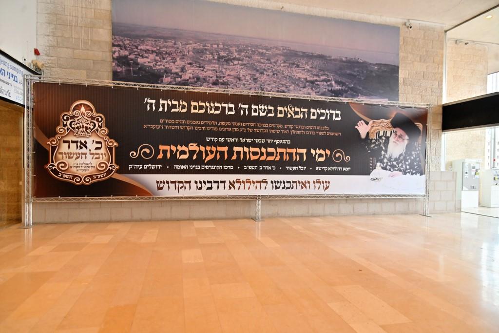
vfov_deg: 53.1
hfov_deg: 73.7
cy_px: 166
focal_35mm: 24
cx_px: 250
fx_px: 333
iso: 800
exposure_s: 1/160
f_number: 4
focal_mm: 24
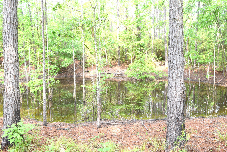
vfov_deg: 42.3
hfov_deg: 60.3
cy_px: 78
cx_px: 115
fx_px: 195
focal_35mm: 31
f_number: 7.1
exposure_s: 1/200
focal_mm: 18
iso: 400
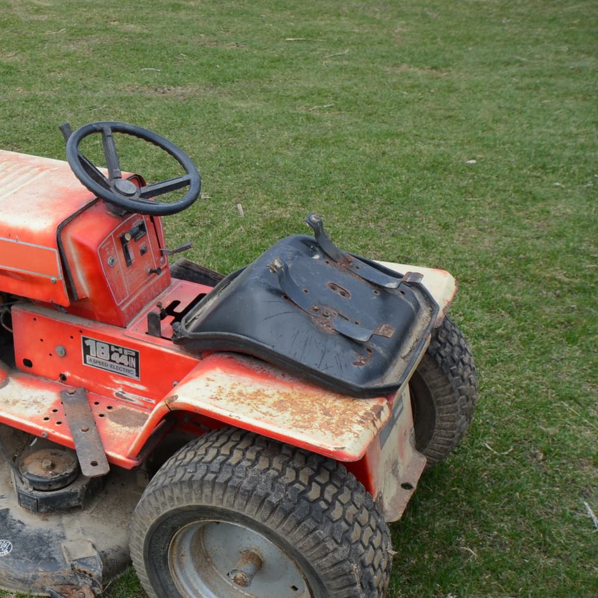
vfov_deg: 36.7
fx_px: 899
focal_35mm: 46
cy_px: 339
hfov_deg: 34.9
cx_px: 69
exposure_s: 1/320
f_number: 9
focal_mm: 20
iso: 250
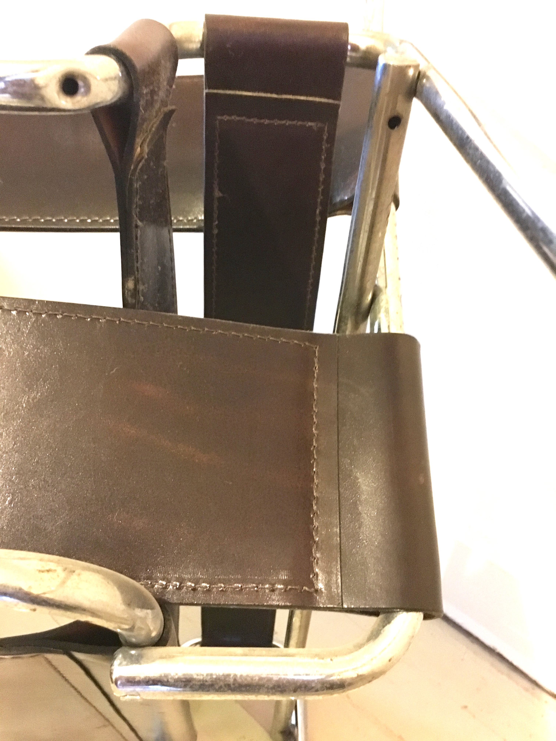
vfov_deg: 61.7
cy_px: 370
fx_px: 621
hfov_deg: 48.2
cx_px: 278
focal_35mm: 29
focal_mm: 4.15
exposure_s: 1/15
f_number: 2.2
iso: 1000
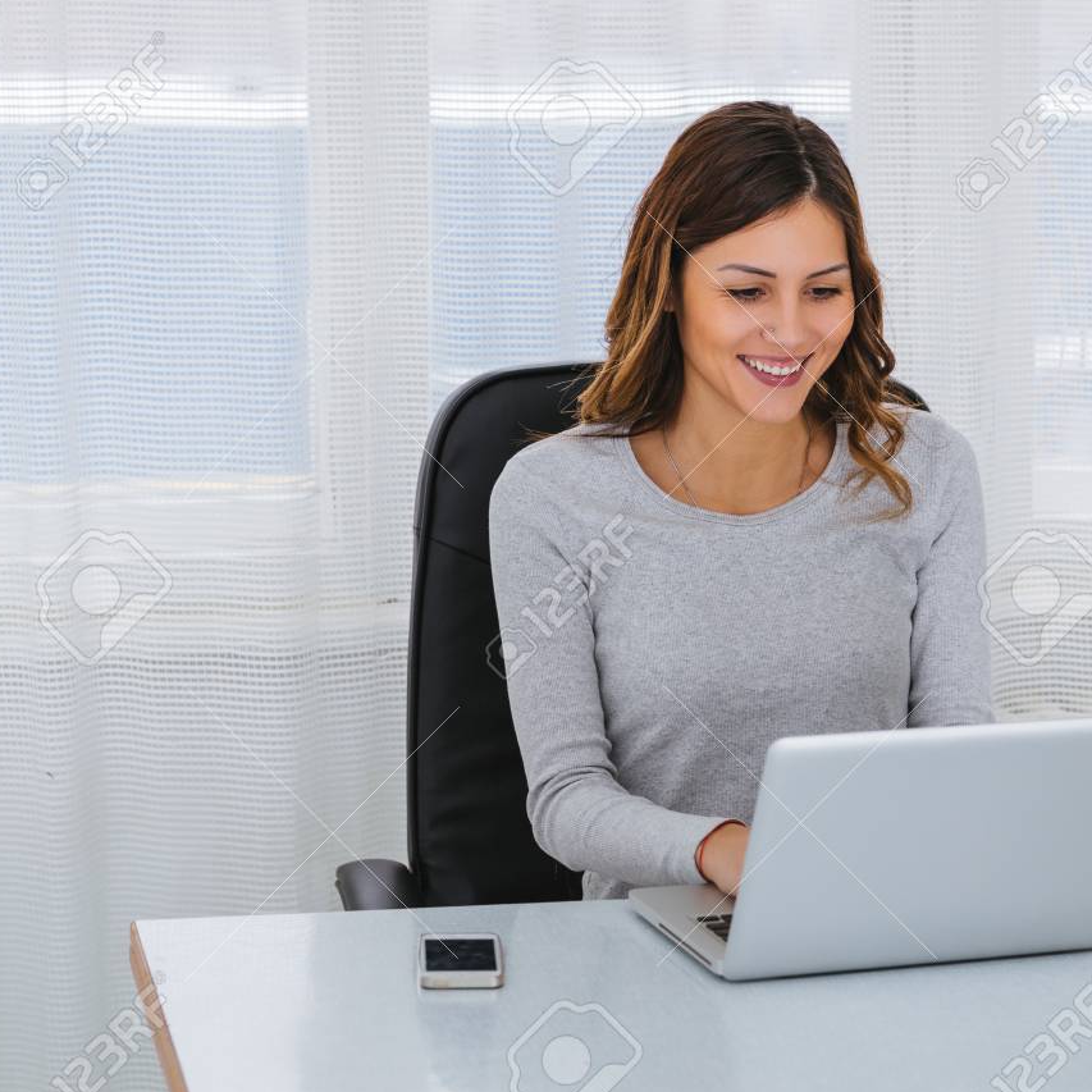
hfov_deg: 17.8
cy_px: 544
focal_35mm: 97
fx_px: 3462
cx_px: 799
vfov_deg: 17.9
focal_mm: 50
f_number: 2.8
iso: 100
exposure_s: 1/200
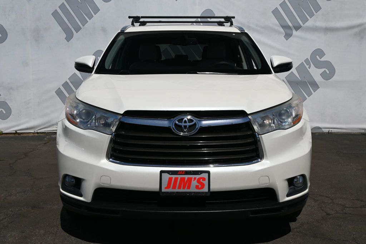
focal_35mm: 41
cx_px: 183
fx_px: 419
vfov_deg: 32.4
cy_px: 122
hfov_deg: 47.2
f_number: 8
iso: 100
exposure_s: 1/500
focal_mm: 27.5
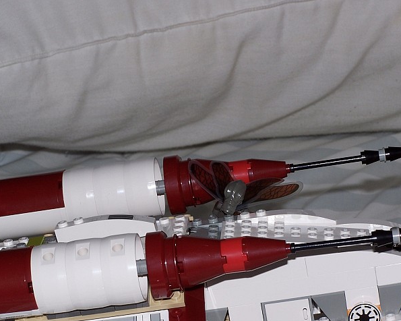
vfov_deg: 10.6
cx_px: 212
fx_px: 1733
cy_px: 161
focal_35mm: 146
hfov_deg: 13.2
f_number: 6.3
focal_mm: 23.1
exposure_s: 1/90
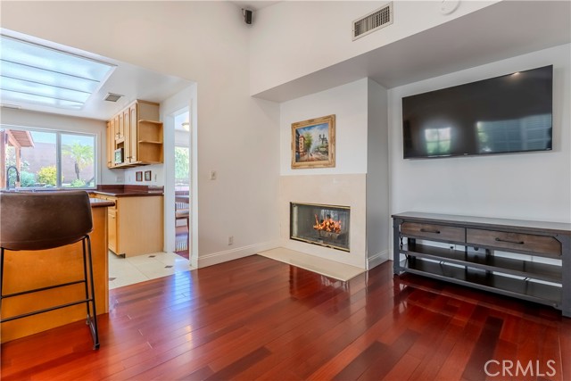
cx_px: 286
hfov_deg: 96.7
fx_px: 254
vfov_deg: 73.8
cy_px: 190
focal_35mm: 16
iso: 100
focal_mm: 16
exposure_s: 1/13
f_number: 9
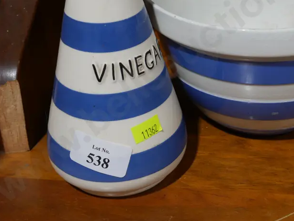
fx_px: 680
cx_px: 194
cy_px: 48
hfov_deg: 24.3
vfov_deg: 18.3
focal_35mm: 80
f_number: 5.3
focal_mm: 24
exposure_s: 1/60
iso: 400
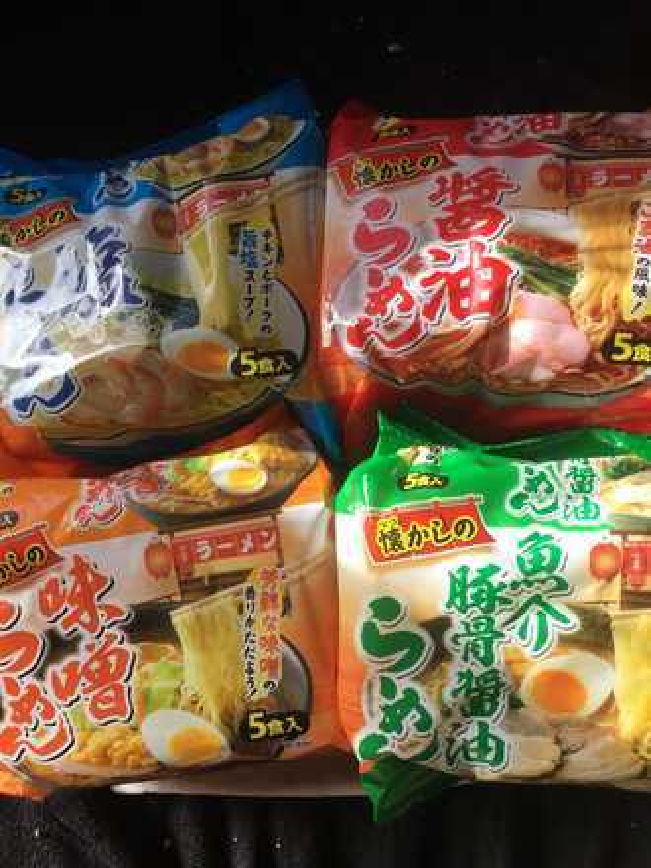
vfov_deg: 58.4
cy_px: 434
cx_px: 326
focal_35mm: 31
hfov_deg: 45.4
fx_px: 777
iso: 25
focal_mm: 3.3
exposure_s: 1/142
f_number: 2.4
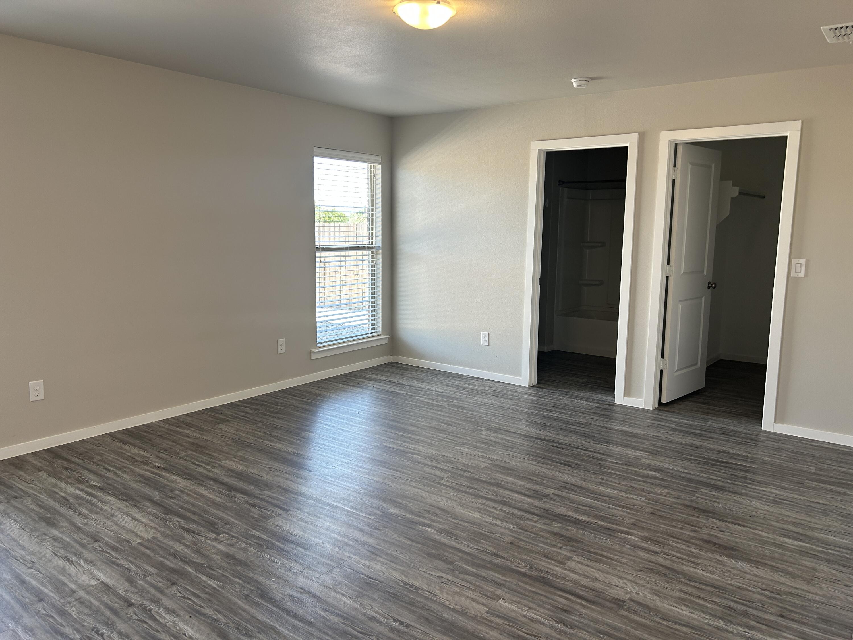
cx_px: 426
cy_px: 320
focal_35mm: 26
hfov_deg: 67.3
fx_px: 641
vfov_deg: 53.1
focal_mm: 5.7
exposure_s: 1/120
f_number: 1.5
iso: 80
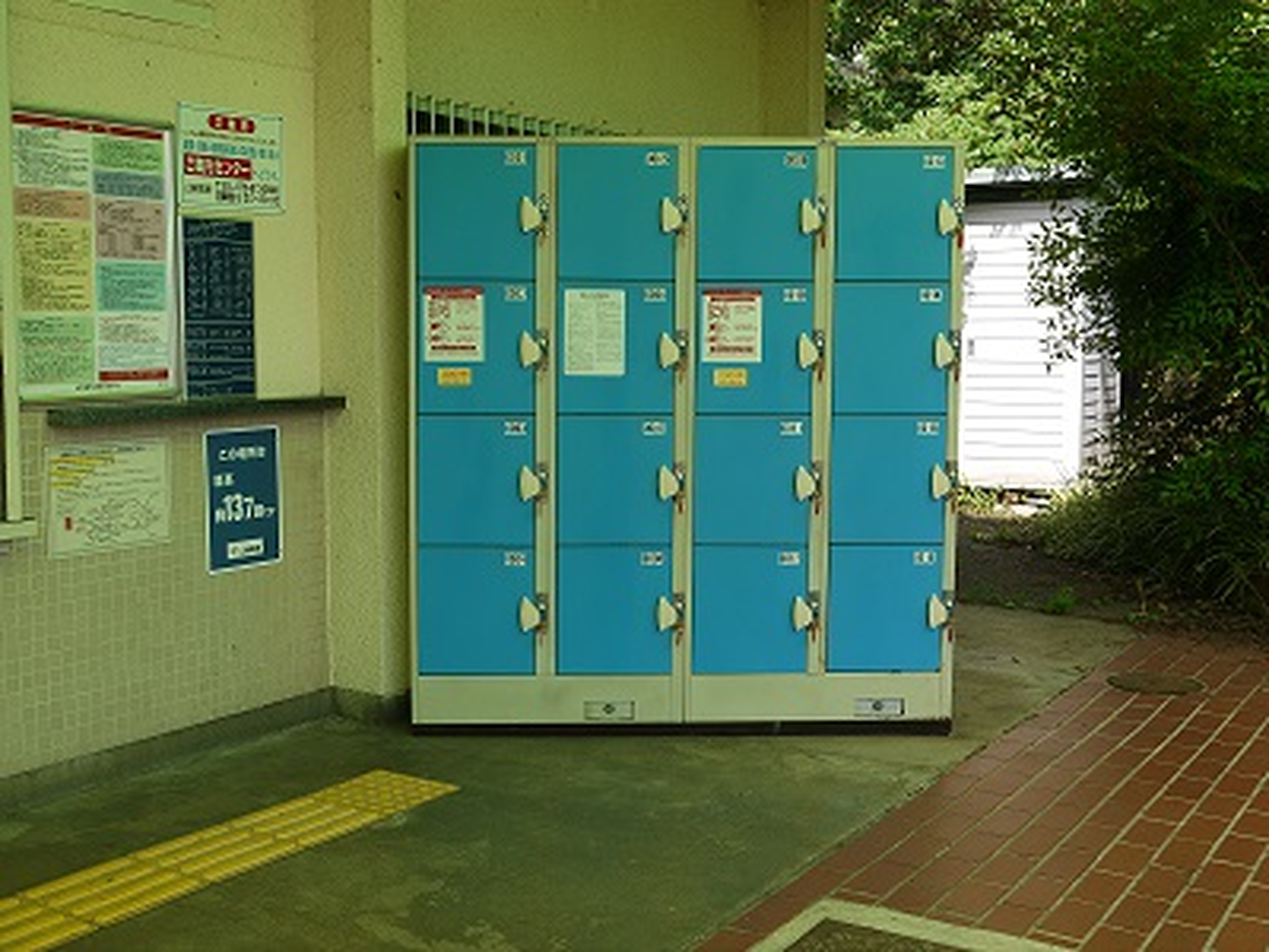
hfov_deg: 42.9
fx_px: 1613
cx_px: 634
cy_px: 476
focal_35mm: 44
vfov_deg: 32.9
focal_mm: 22
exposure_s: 1/200
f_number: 7.1
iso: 160
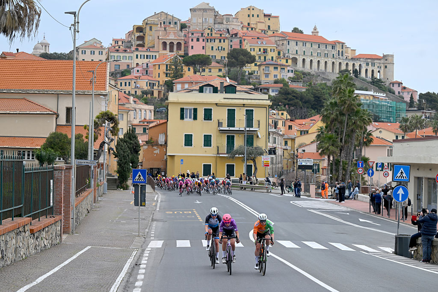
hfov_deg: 25.7
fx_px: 961
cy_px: 146
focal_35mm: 79
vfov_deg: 17.3
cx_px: 219
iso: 320
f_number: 4.5
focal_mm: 79
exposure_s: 1/1600
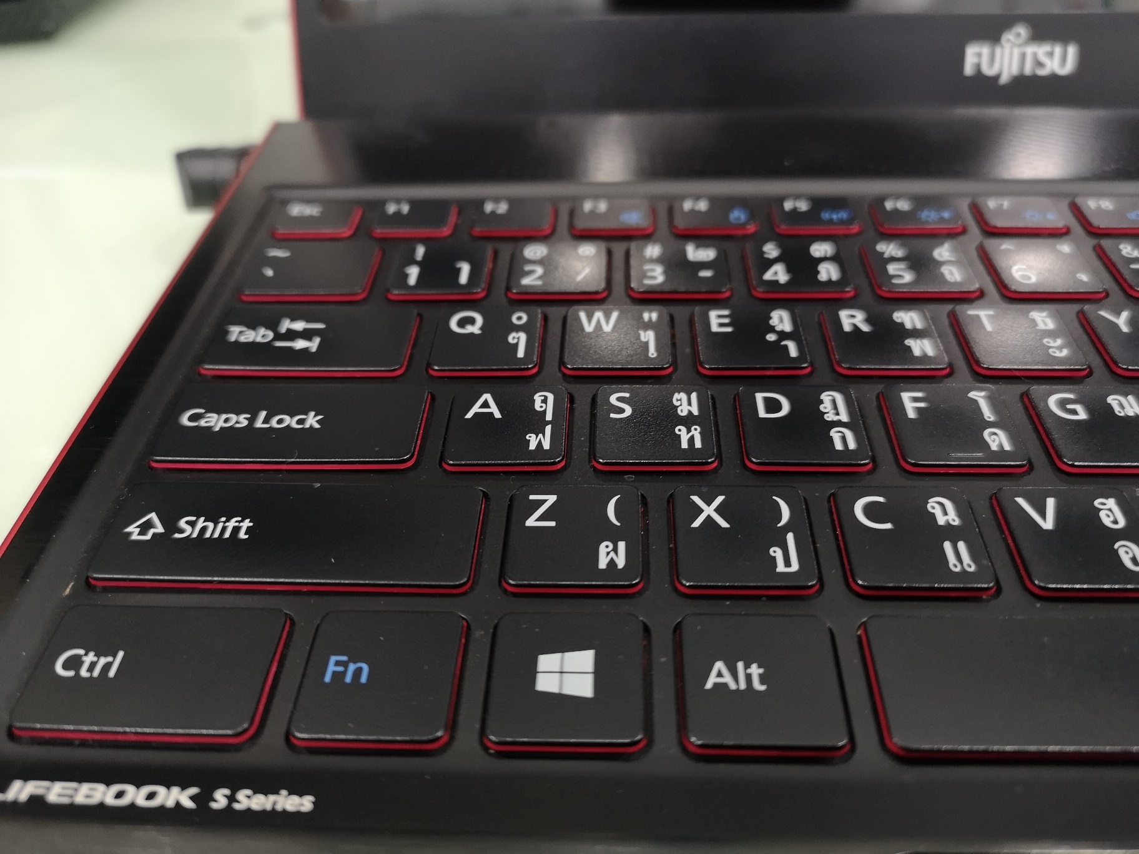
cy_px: 427
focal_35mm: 27
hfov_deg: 65.3
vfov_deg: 51.4
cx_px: 570
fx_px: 888
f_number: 1.8
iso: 320
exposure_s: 1/33.3
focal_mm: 3.95
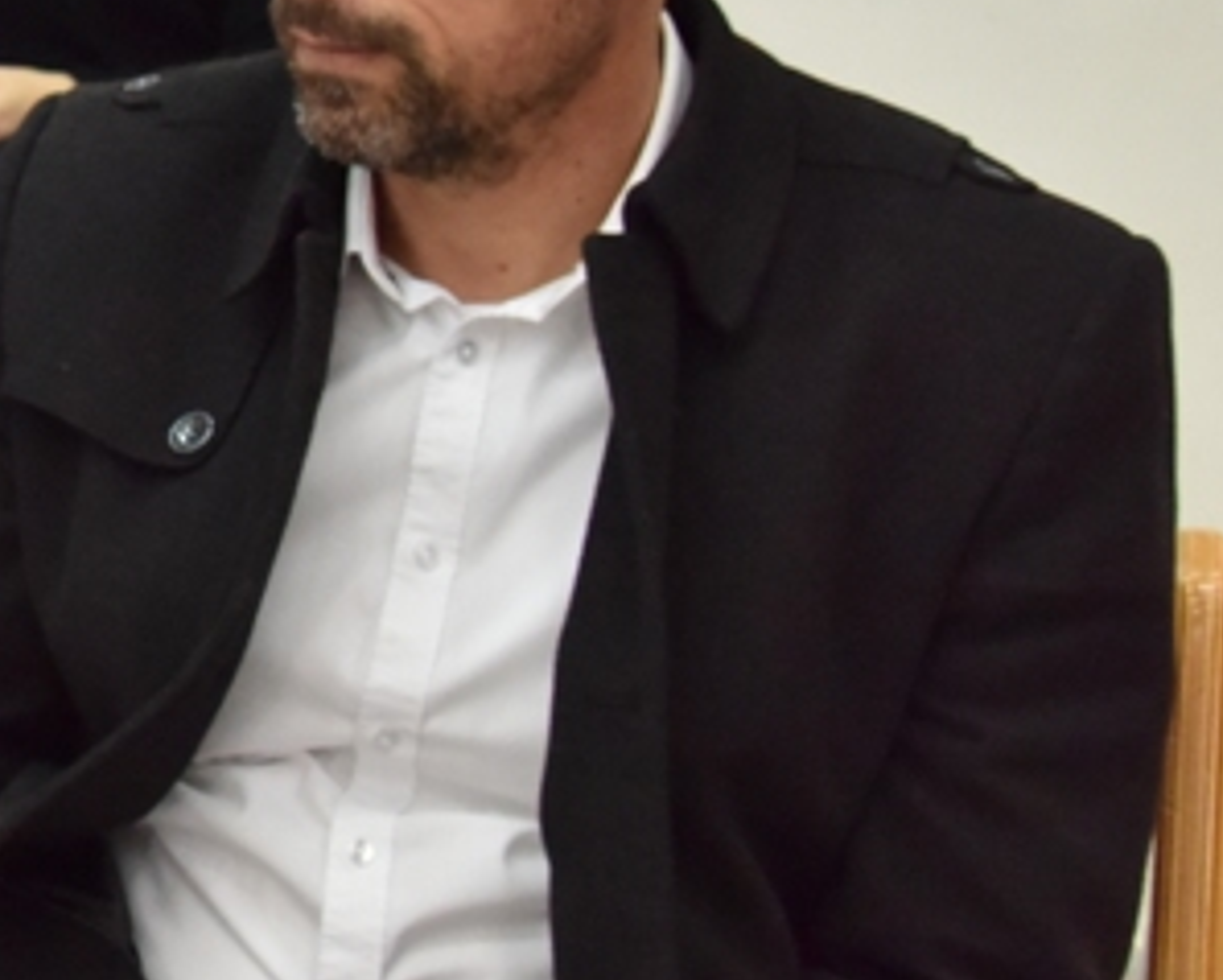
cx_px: -787
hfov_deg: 15.6
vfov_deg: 13.9
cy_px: 97
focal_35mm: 110
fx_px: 3984
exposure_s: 1/200
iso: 2500
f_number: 5.6
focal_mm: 34
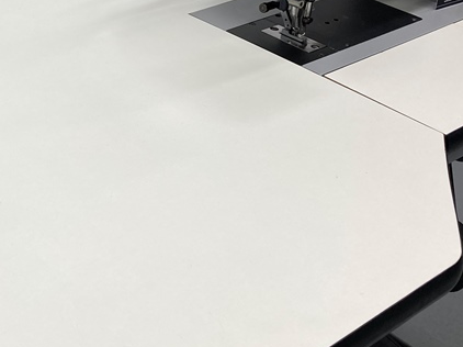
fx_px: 909
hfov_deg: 27.4
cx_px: 35
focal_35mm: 68
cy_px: 80
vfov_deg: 21.4
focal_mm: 3.99
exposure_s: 1/120
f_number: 1.8
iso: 32
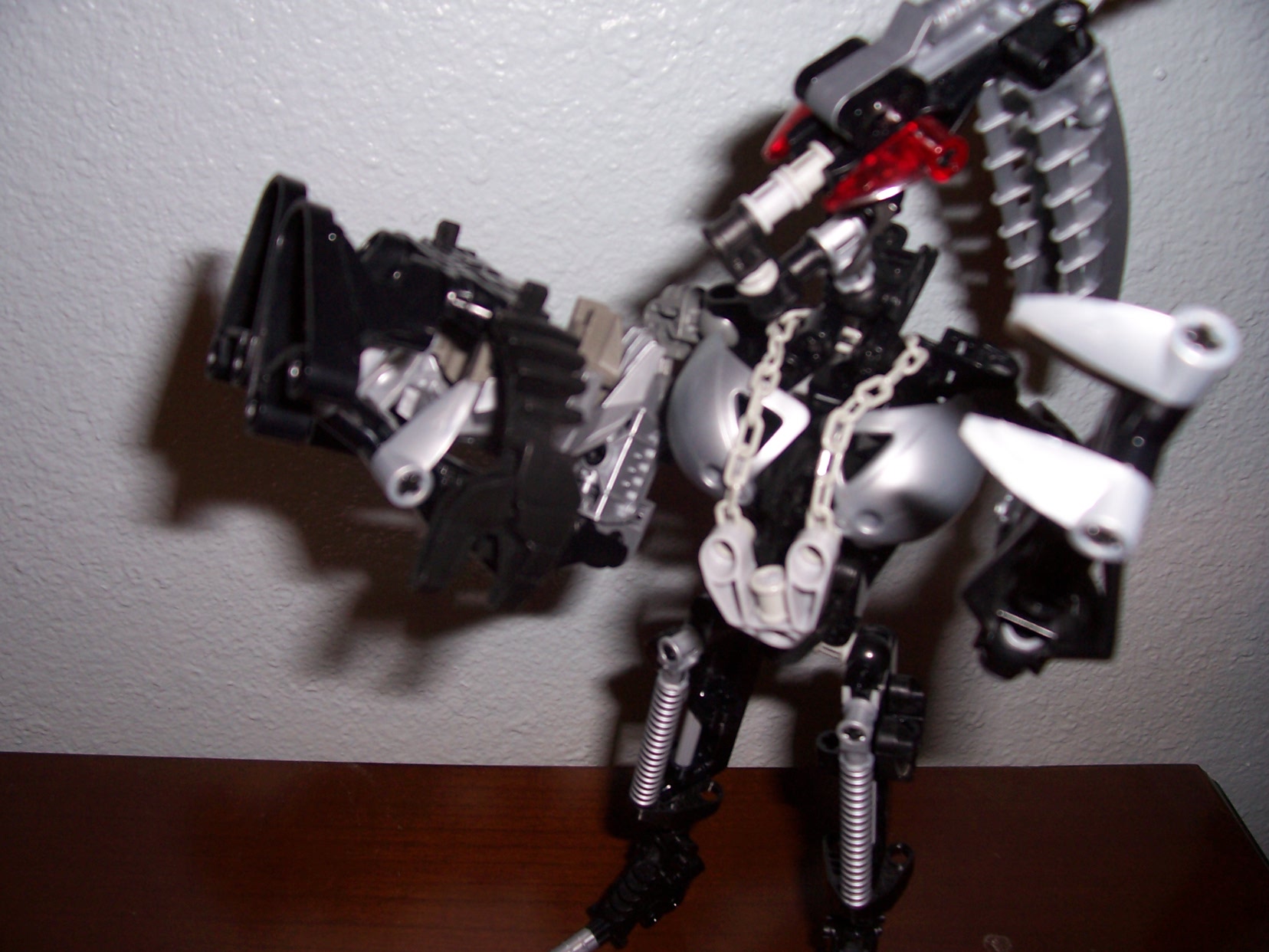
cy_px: 476
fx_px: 1246
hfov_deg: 54.0
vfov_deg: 41.8
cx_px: 634
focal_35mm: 34
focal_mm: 5.6
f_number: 2.7
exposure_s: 1/60
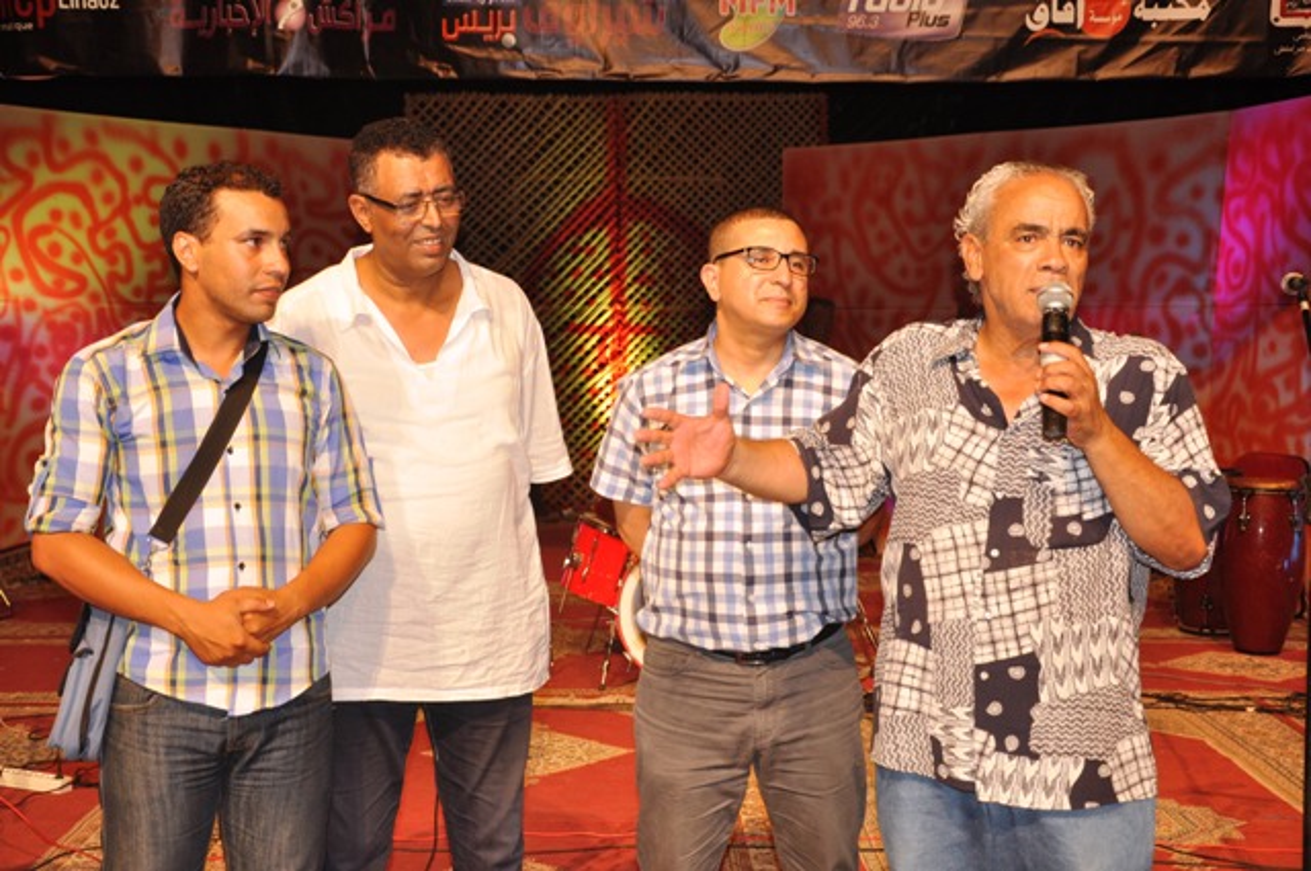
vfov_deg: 25.7
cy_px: 436
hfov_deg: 37.9
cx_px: 656
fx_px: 1909
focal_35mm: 52
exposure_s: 1/60
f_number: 4.5
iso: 400
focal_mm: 35
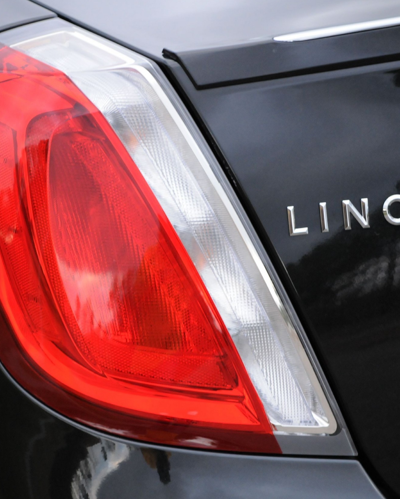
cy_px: 248
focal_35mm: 160
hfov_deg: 9.7
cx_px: 157
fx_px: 2363
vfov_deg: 12.1
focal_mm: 75
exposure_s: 1/125
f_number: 4.2
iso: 1000
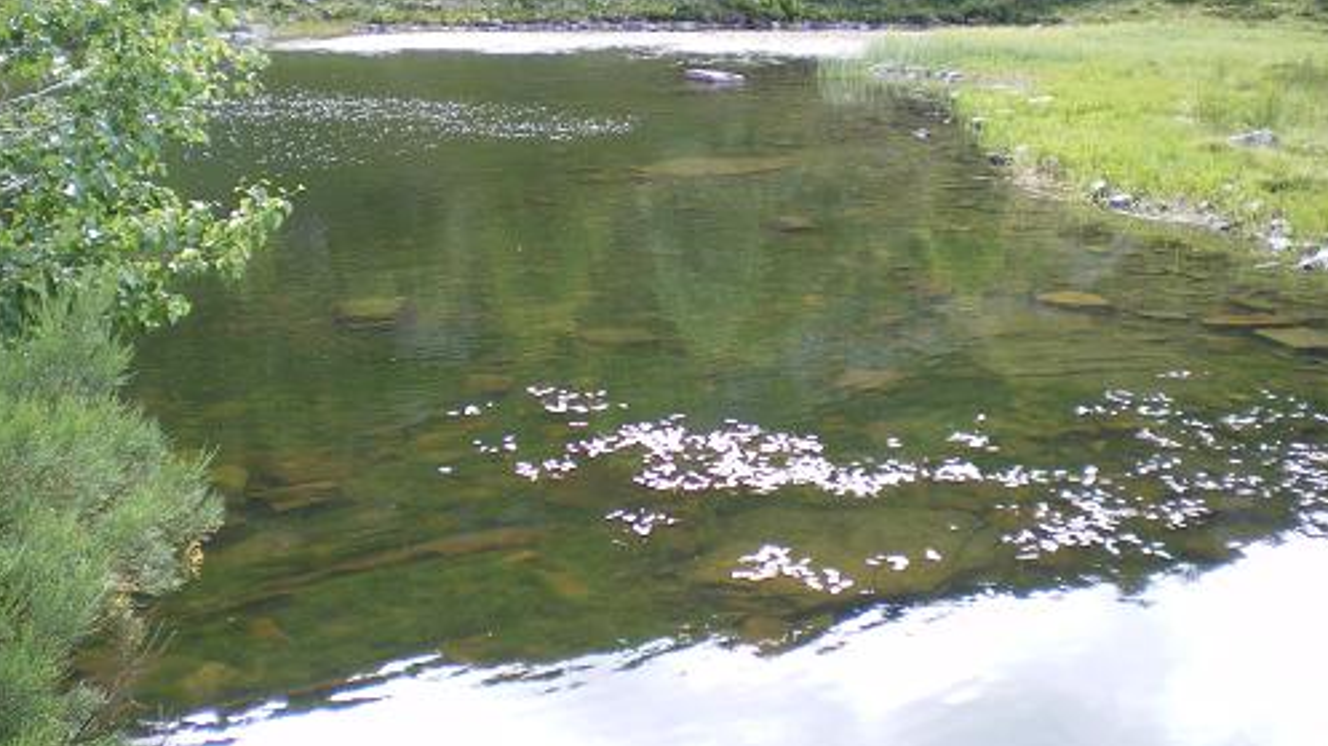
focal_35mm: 44
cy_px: 267
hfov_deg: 46.4
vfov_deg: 27.0
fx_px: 1549
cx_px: 652
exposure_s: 1/60
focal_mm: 6.3
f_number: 3.1
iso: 64
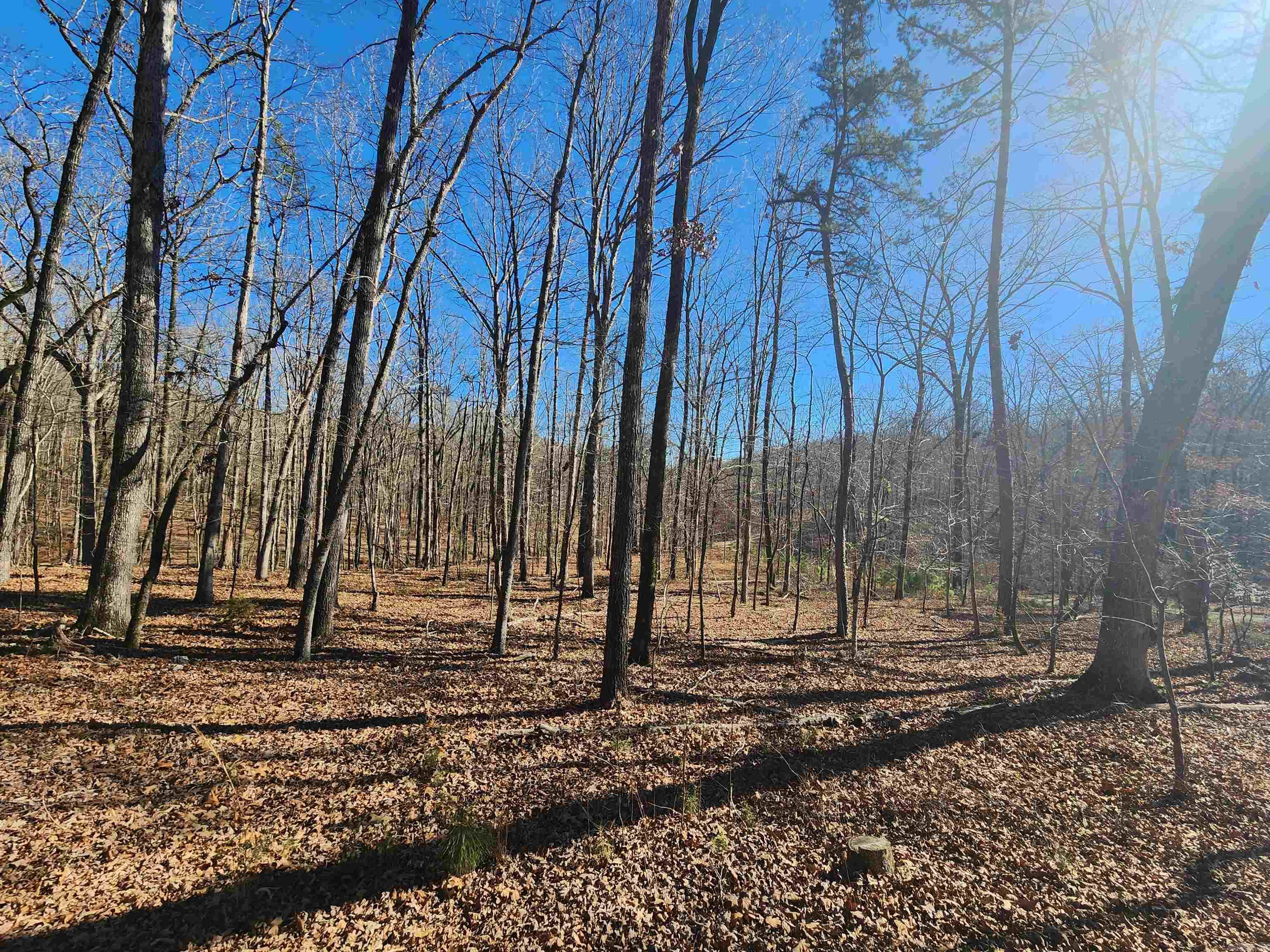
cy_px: 476
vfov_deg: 89.9
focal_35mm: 13
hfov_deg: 106.2
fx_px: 477
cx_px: 635
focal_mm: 2.2
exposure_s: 1/1163
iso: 50
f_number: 2.2
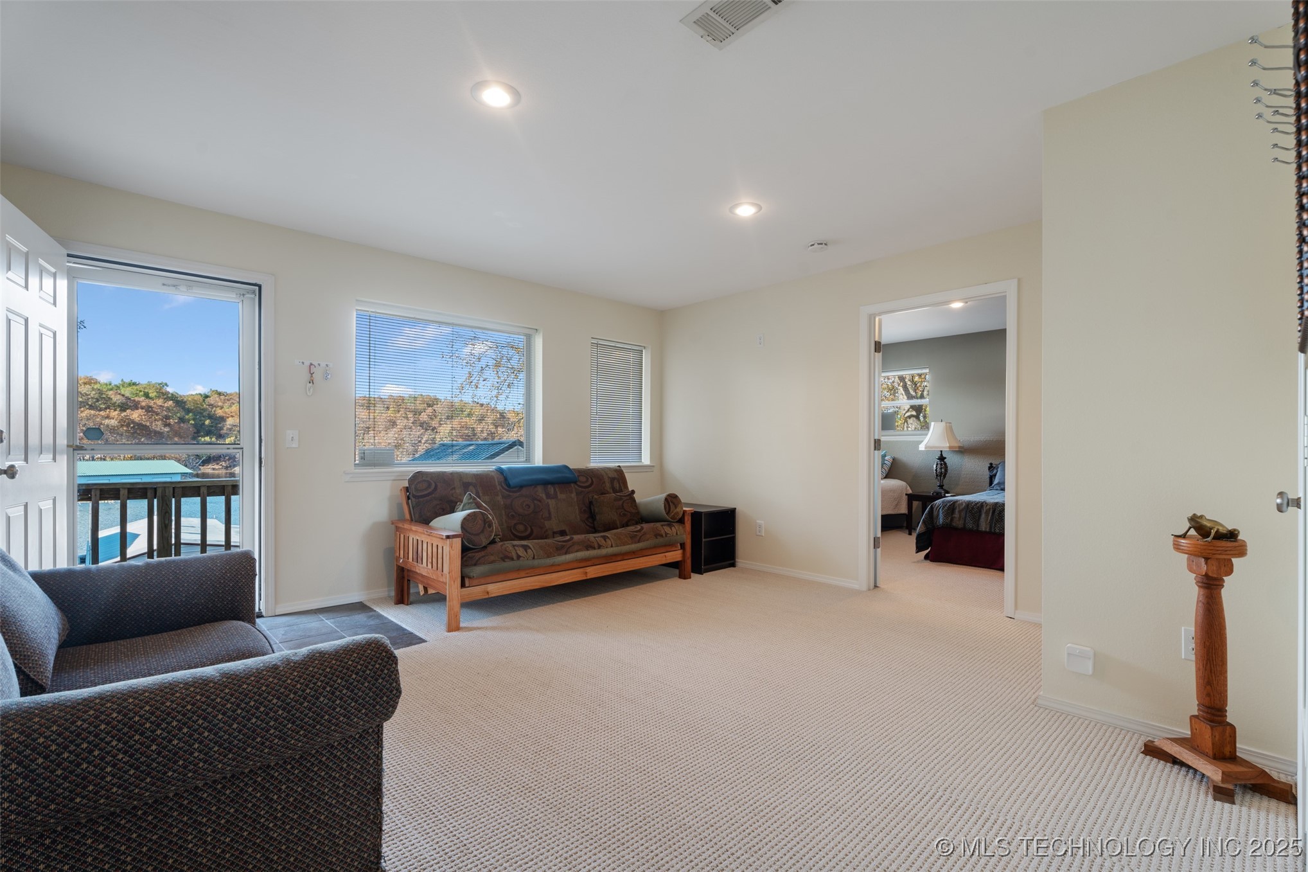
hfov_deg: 96.7
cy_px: 436
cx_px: 654
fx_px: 581
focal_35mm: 16
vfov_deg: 73.7
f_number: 9
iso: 200
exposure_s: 1/2
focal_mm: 16
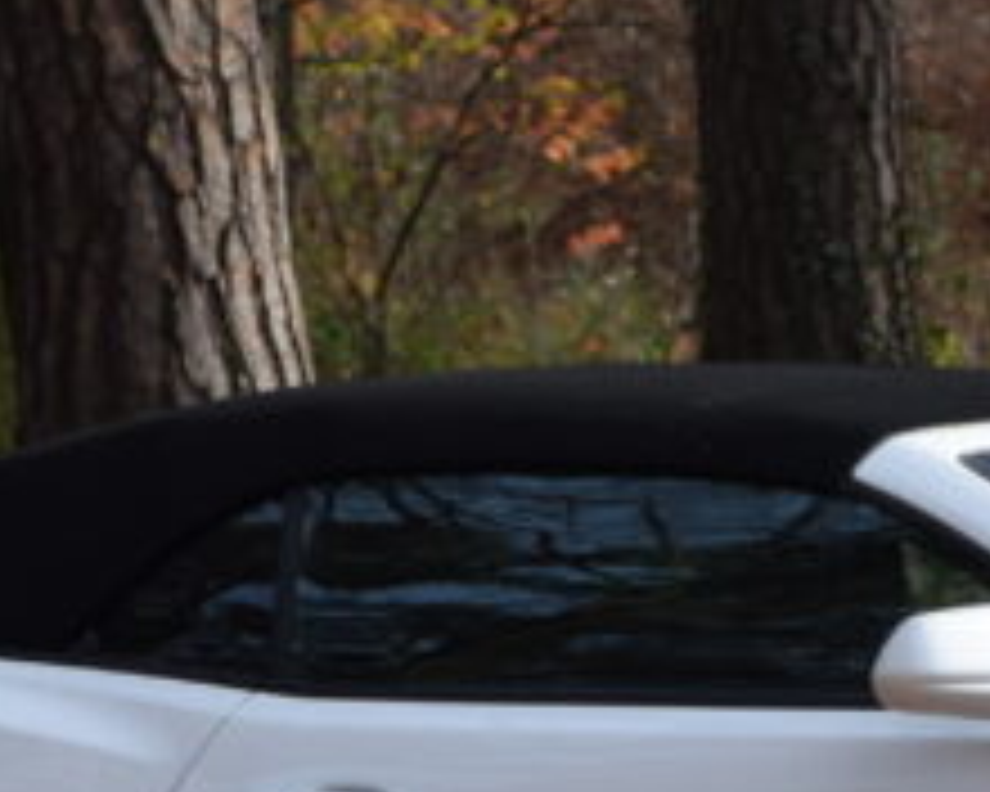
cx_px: 1071
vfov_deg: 2.2
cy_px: 484
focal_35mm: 689
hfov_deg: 2.8
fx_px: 20193
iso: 400
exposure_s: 1/250
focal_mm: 105
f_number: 8
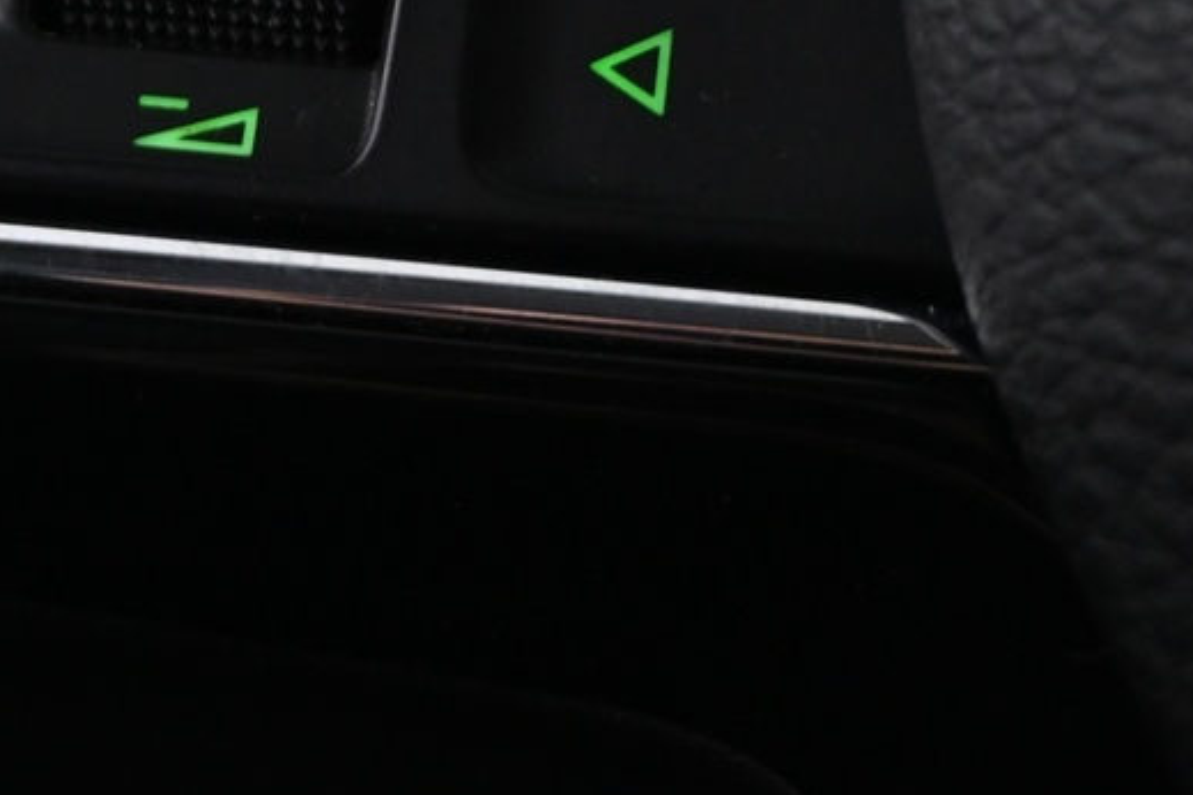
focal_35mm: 103
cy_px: -216
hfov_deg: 19.6
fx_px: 3413
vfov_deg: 12.9
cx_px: 257
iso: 1600
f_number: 4
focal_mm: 22
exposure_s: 1/15
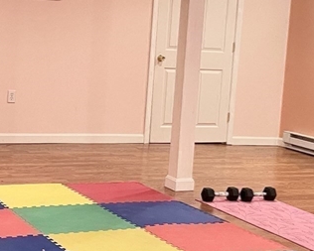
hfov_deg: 24.1
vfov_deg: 19.4
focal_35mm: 79
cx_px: 118
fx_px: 734
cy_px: 95
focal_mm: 5.1
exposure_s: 1/60
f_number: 1.6
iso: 200
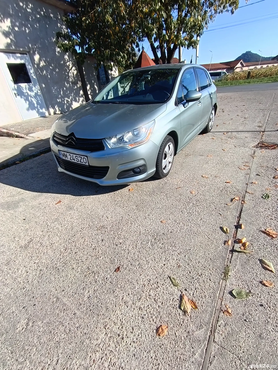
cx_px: 139
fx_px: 182
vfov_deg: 91.0
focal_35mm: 17
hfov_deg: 74.7
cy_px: 185
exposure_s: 1/666
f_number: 2.2
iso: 104
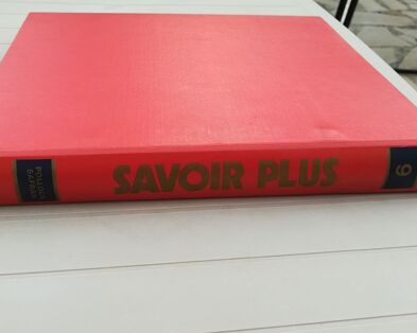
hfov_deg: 57.1
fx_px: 382
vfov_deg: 47.0
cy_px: 155
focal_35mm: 31
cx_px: 187
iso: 50
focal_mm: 3.83
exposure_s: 1/174
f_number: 2.2
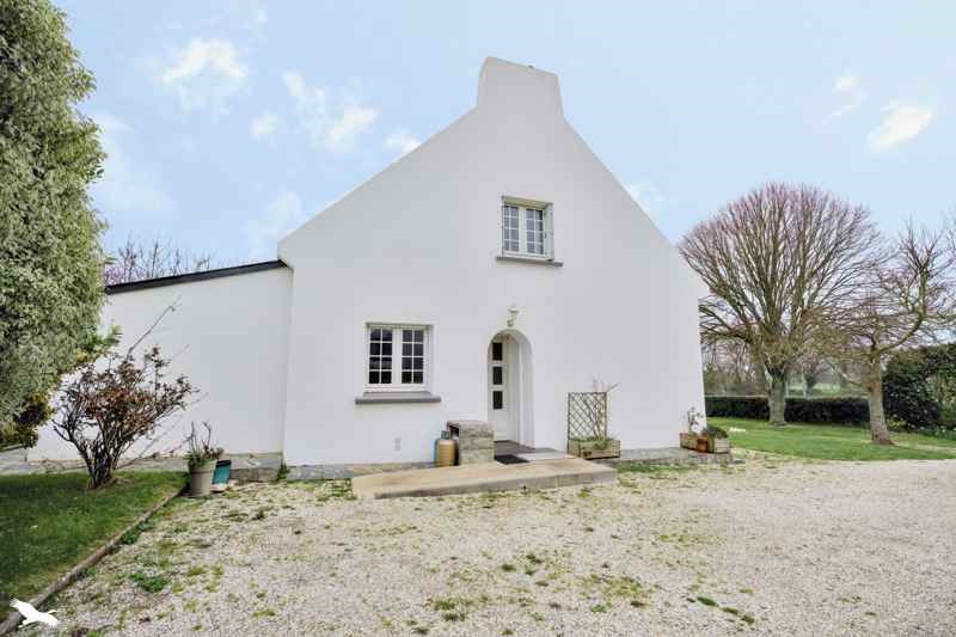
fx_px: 425
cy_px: 318
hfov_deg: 96.7
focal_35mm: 16
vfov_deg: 73.7
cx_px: 478
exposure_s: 1/2500
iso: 800
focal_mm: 16
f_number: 8
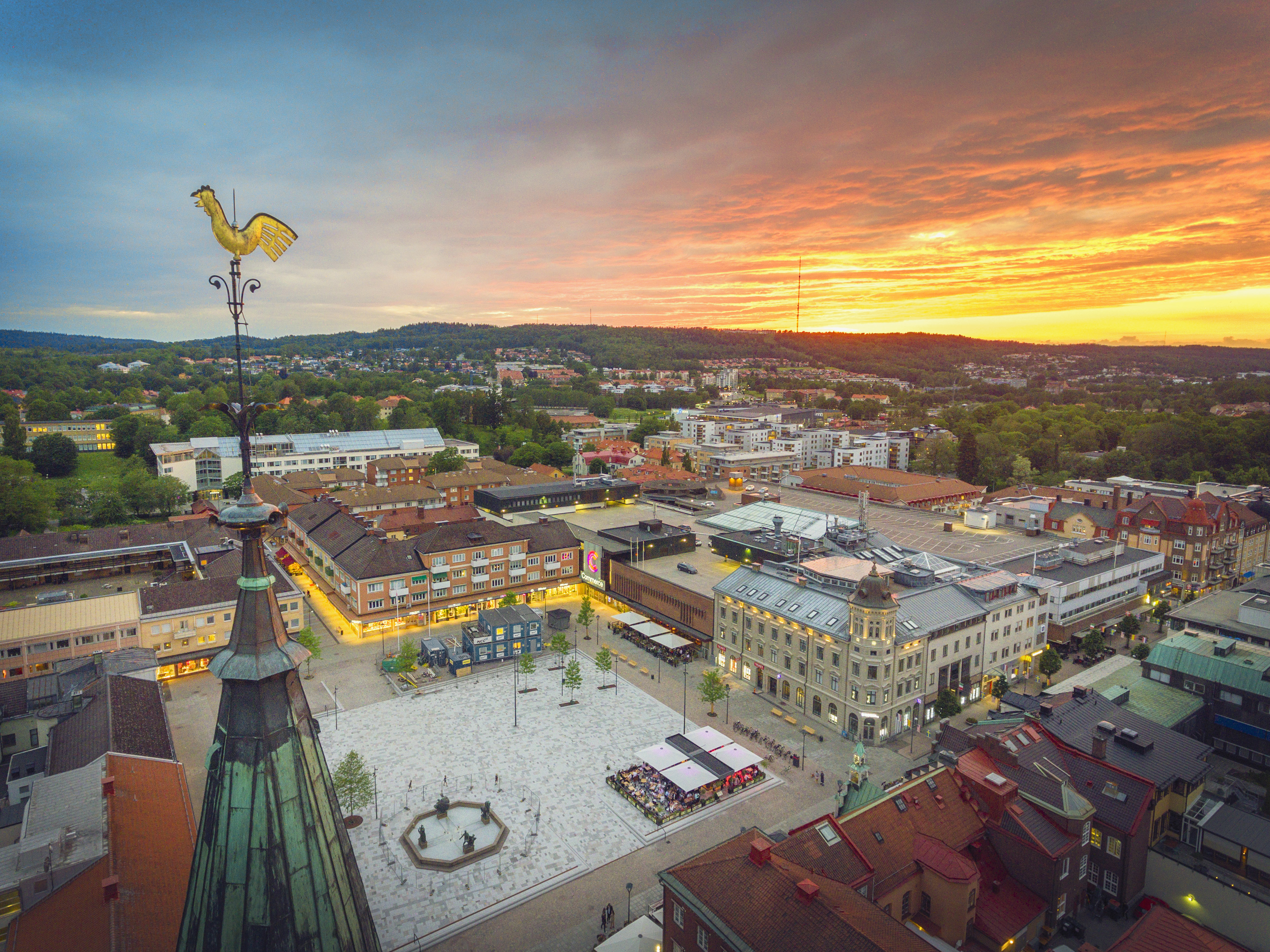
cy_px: 476
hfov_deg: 81.8
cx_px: 635
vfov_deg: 65.9
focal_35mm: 20
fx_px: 734
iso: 256
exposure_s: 1/25
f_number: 2.8
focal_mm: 3.61
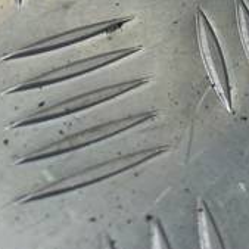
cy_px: -295
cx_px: 557
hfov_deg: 11.3
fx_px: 1091
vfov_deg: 11.4
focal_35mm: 134
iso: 40
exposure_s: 1/50
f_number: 1.8
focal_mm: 4.6
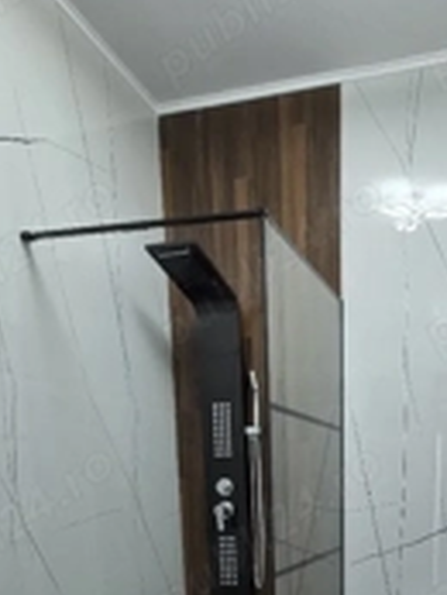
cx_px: 337
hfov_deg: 45.2
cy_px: 574
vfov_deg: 50.4
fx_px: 516
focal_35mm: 30
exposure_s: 1/101
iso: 250
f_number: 1.9
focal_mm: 2.2
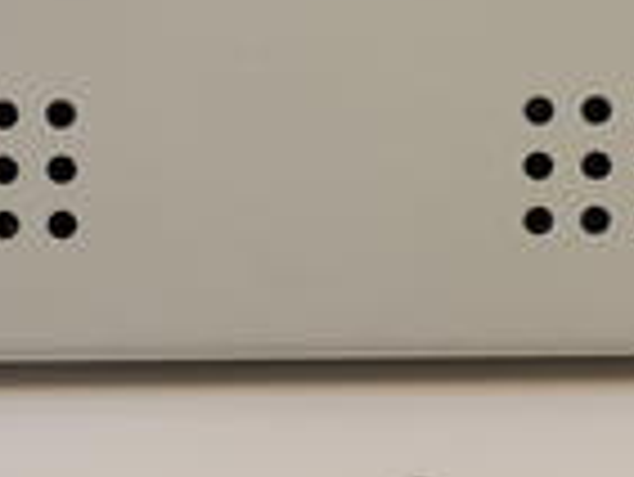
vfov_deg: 2.7
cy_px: 207
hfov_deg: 3.6
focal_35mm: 550
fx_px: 10082
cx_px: 270
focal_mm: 97
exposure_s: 1/6
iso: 200
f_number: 8
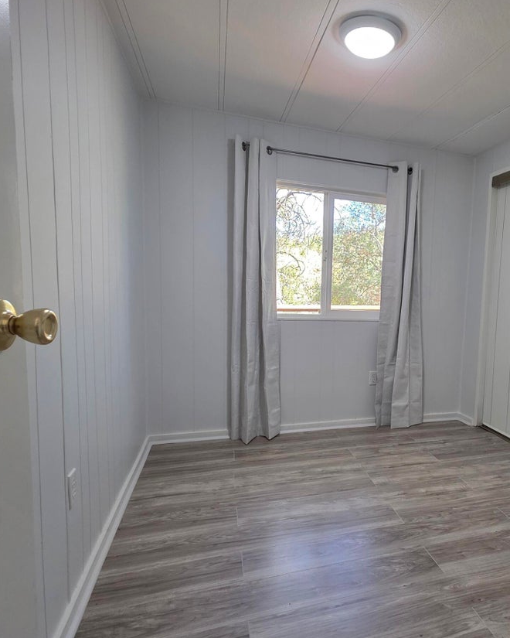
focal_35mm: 21
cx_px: 382
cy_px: 337
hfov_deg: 61.9
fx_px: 396
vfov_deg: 77.6
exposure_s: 1/120
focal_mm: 2.2
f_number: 1.9
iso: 160
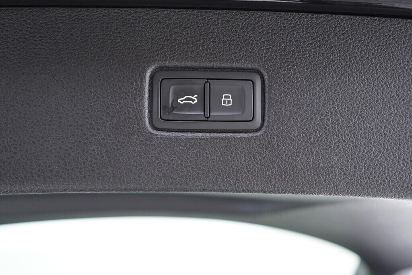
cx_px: 206
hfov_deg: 53.1
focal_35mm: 36
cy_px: 138
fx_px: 412
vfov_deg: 36.9
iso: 640
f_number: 2.8
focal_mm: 24
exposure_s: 1/40
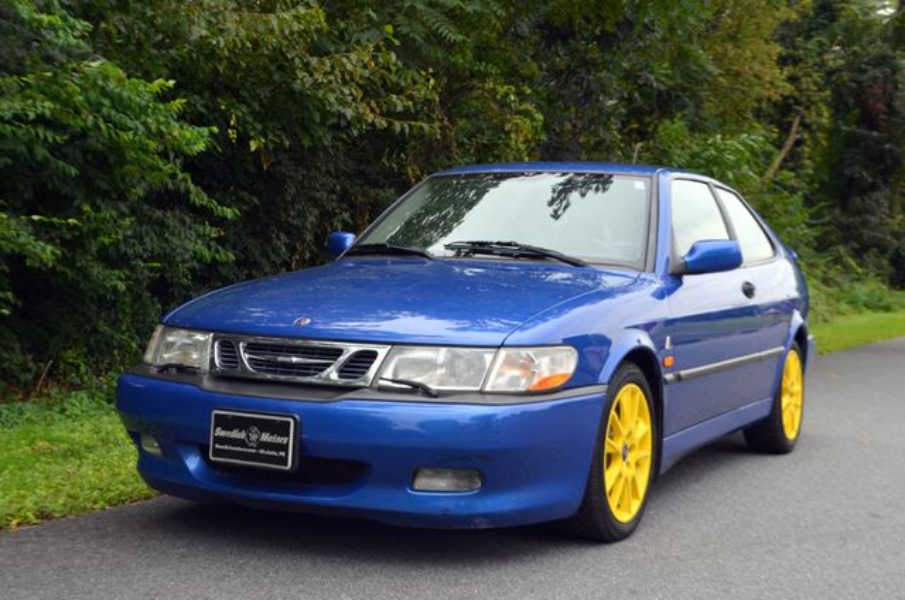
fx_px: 1204
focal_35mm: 48
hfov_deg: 41.2
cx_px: 452
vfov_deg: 28.0
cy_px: 300
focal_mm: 32
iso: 200
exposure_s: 1/200
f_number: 7.1
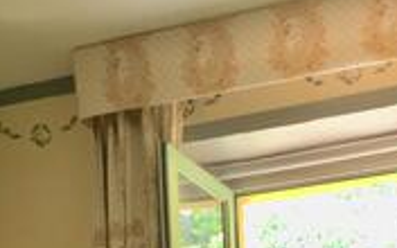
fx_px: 833
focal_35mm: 77
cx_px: 370
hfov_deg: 25.8
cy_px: 485
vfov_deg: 14.3
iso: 32
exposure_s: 1/33
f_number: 2.2
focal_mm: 4.15
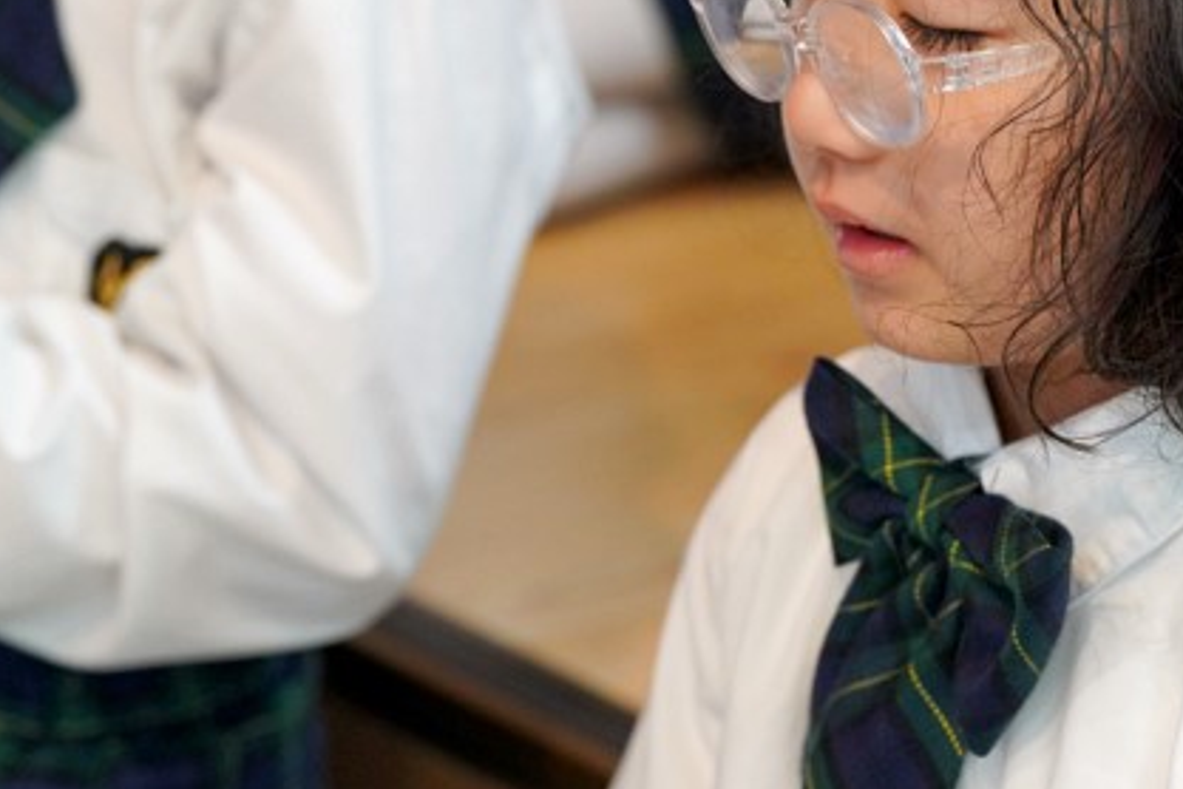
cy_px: 199
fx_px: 7722
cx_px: 1038
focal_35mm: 235
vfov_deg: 5.8
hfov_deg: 8.7
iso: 2000
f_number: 4
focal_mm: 109
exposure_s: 1/160
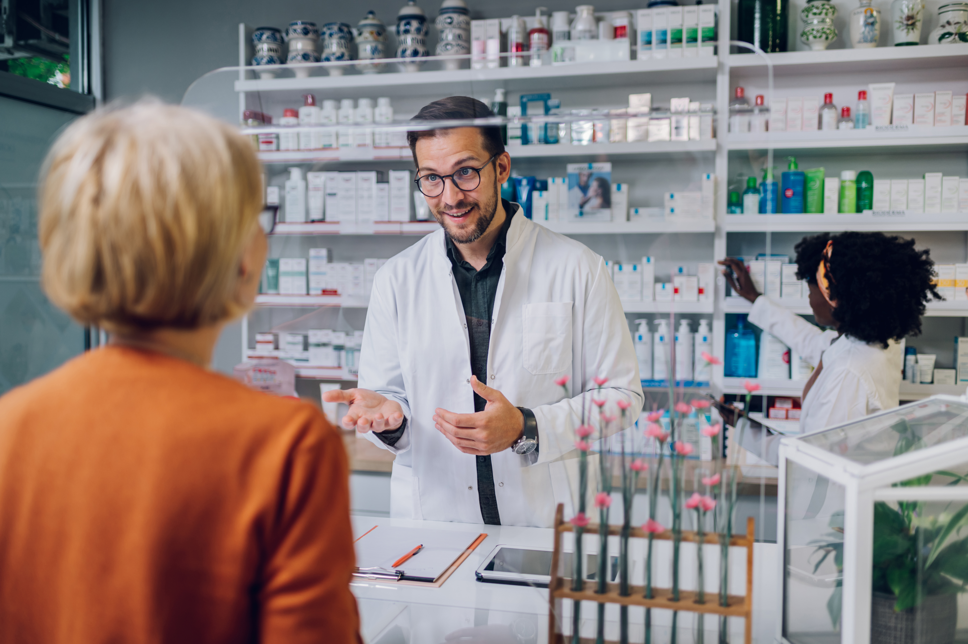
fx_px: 940
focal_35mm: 35
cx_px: 484
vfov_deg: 37.8
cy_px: 322
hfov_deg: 54.5
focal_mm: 35
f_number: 1.8
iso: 160
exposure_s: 1/250
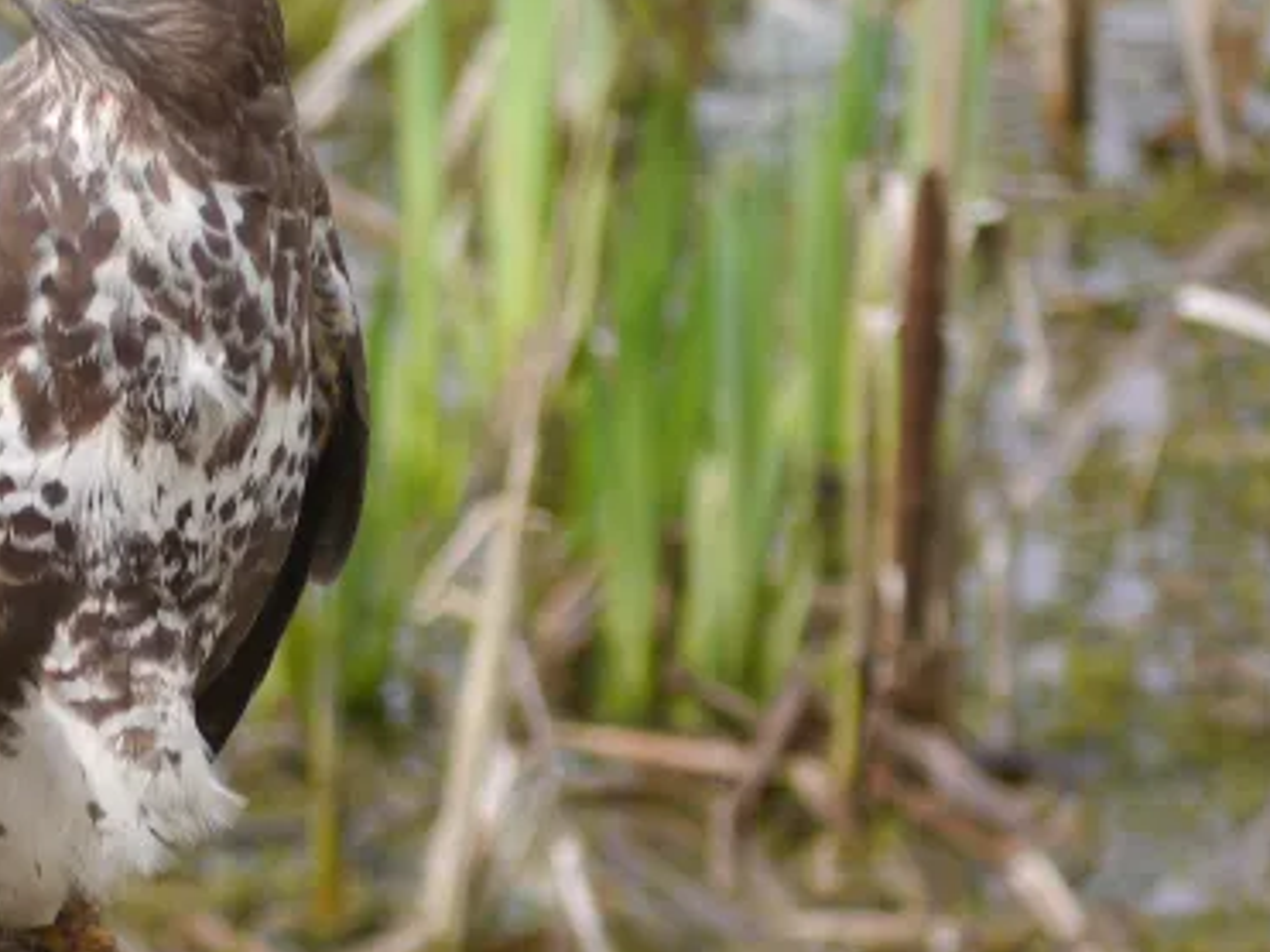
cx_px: 154
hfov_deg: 2.6
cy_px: 551
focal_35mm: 777
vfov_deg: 1.9
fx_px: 28498
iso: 320
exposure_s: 1/400
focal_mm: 200
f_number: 5.6
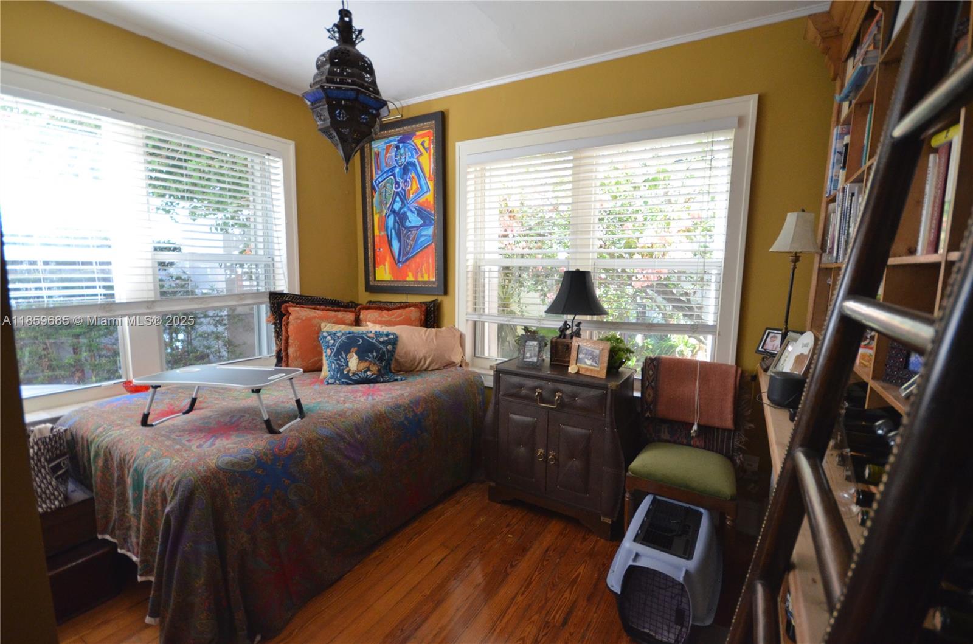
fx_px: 404
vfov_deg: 77.0
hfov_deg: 100.5
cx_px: 486
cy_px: 322
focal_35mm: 15
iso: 1600
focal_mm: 10
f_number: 4
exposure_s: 1/320
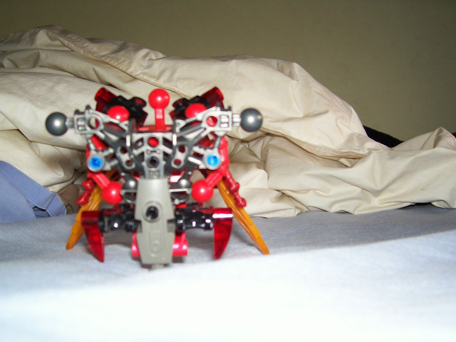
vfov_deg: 35.9
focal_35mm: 40
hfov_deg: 46.8
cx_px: 224
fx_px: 527
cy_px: 201
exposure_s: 1/64
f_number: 2.7
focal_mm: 5.6
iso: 80
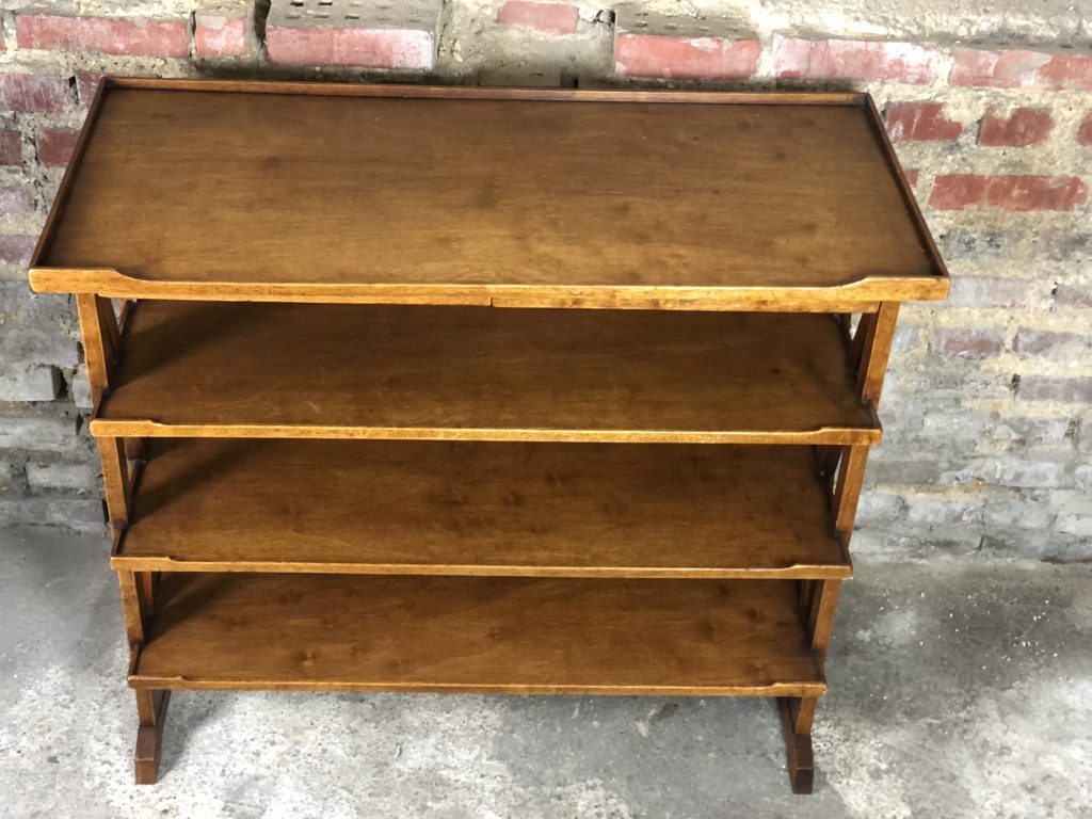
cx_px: 546
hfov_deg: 36.8
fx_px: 1640
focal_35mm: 52
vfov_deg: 28.0
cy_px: 410
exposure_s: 1/14
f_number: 2.4
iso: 160
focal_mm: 6
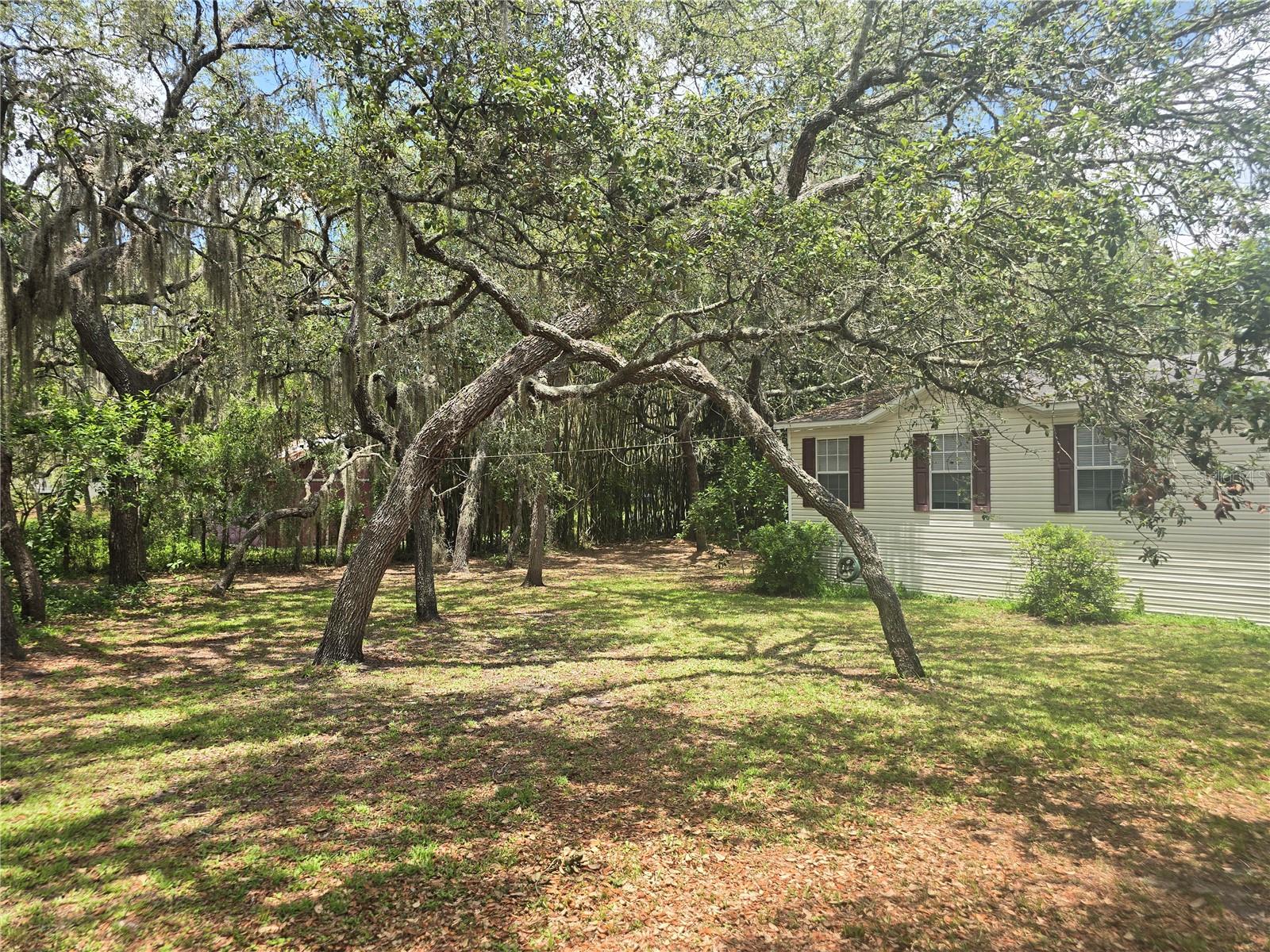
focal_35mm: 23
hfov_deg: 73.9
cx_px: 635
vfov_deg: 58.9
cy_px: 476
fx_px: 844
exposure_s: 1/202
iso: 12
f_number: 1.7
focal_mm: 6.3
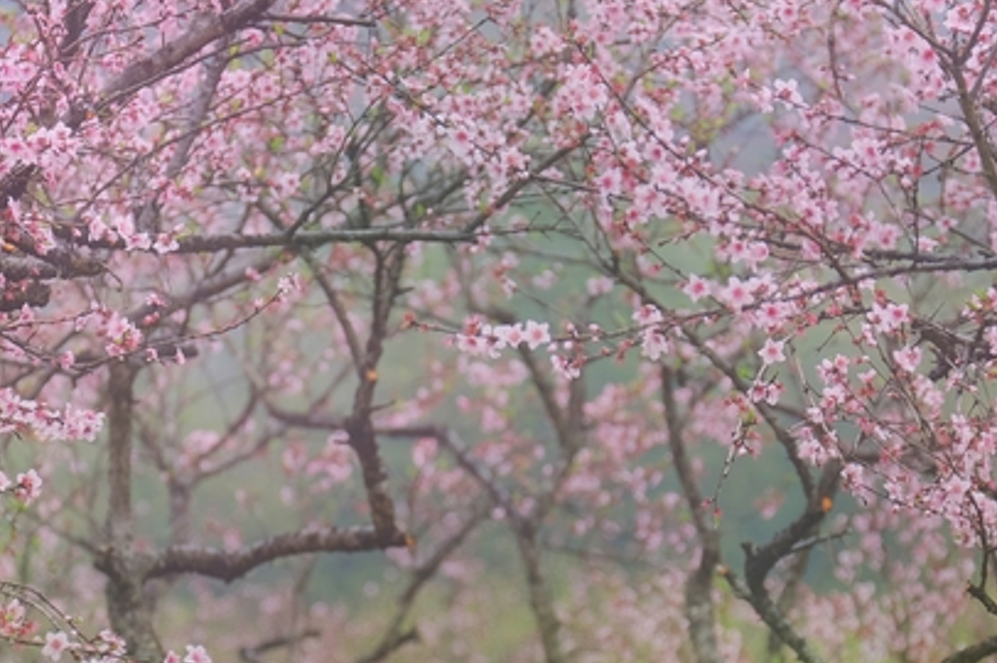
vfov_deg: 3.3
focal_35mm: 418
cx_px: 464
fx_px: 11567
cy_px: 595
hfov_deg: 4.9
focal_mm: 141.3
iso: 200
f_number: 4.4
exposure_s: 1/250
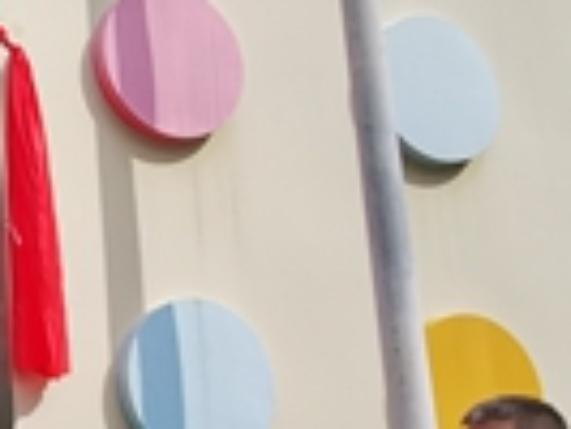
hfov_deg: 17.9
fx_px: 1519
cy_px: 172
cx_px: -391
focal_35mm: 92
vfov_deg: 16.1
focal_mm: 2.26
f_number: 2.2
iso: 50
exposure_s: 1/1304
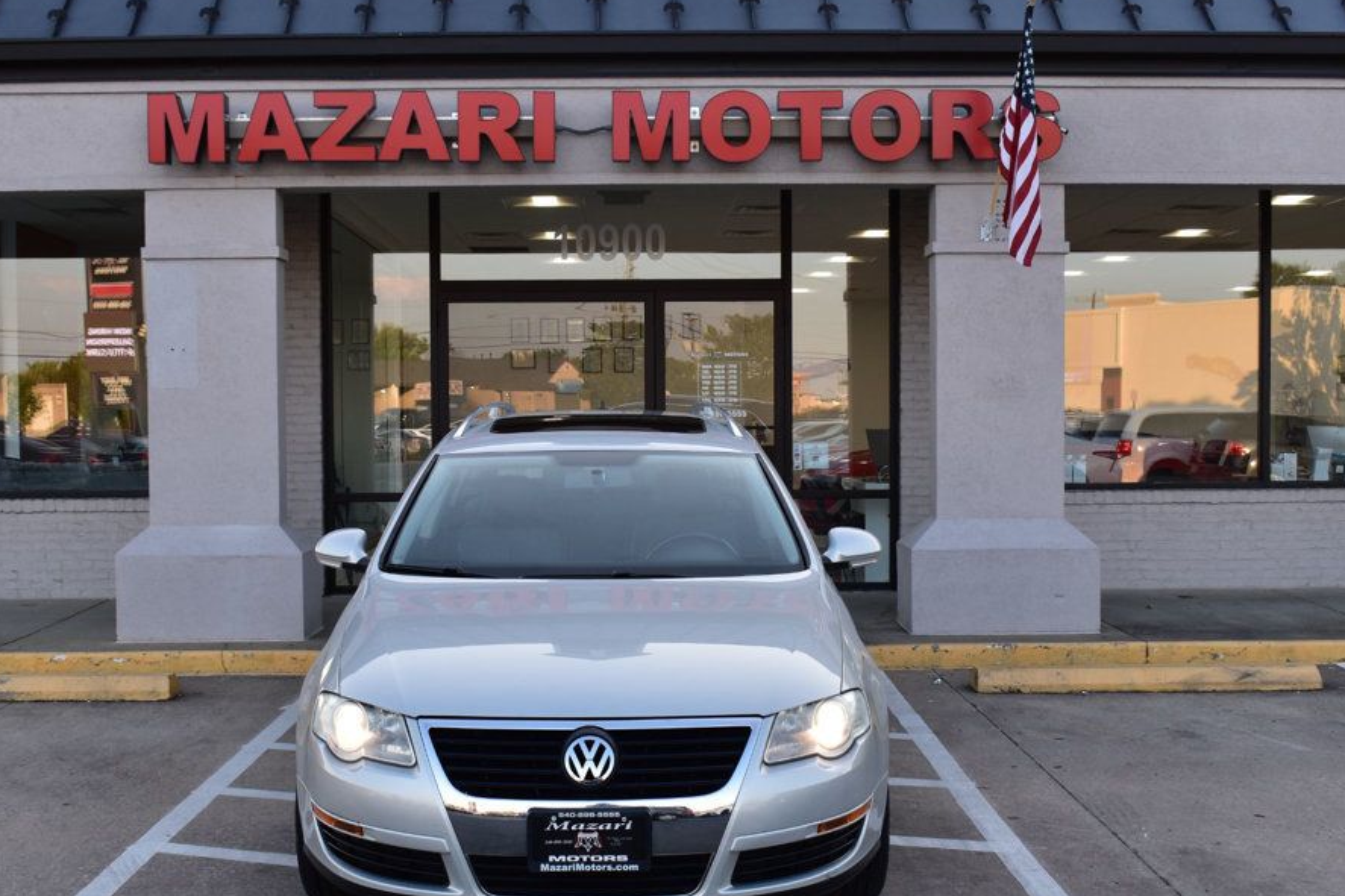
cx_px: 647
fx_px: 1681
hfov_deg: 43.6
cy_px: 496
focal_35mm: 45
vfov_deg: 29.8
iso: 400
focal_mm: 26
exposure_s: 1/125
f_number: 9
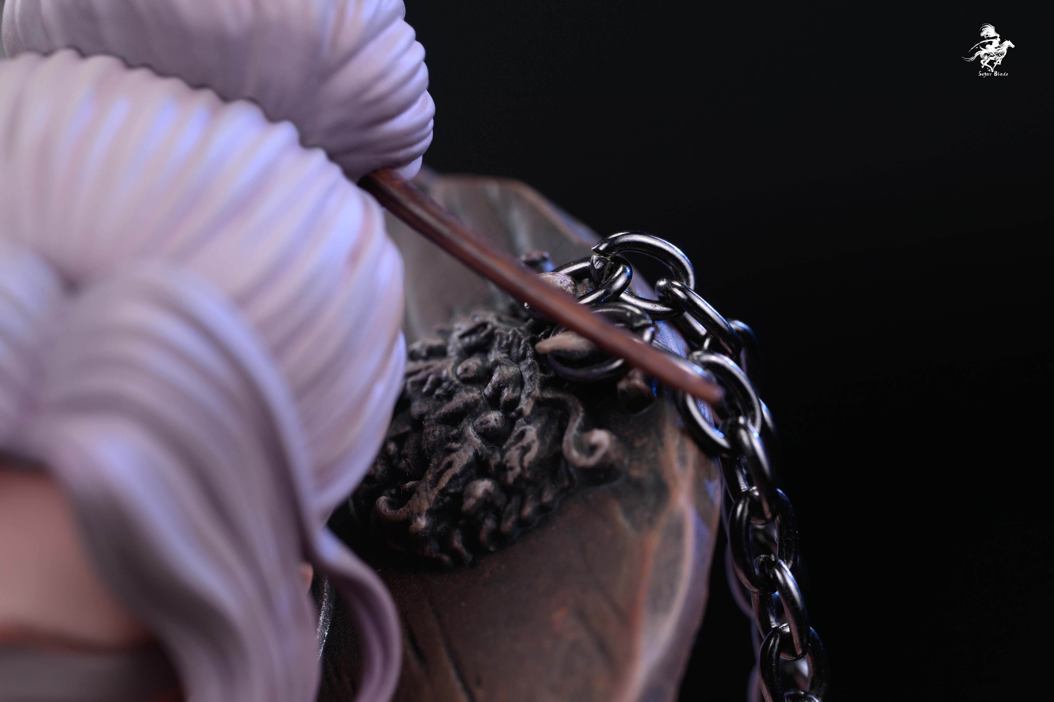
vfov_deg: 8.7
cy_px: 351
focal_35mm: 157
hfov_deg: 13.1
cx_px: 527
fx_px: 4595
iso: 250
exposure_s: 1/30
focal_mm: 105
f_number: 9
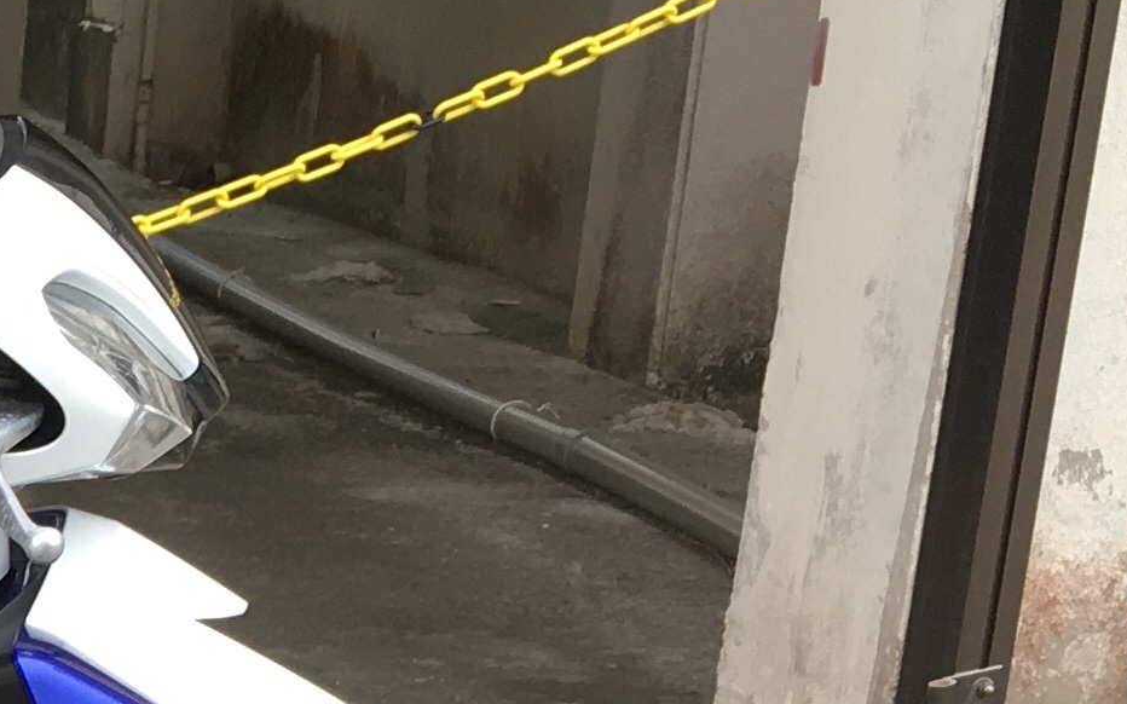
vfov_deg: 9.3
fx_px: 4084
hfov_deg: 14.2
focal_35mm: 133
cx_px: -799
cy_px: 1372
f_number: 2.2
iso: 25
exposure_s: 1/131
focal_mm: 4.15
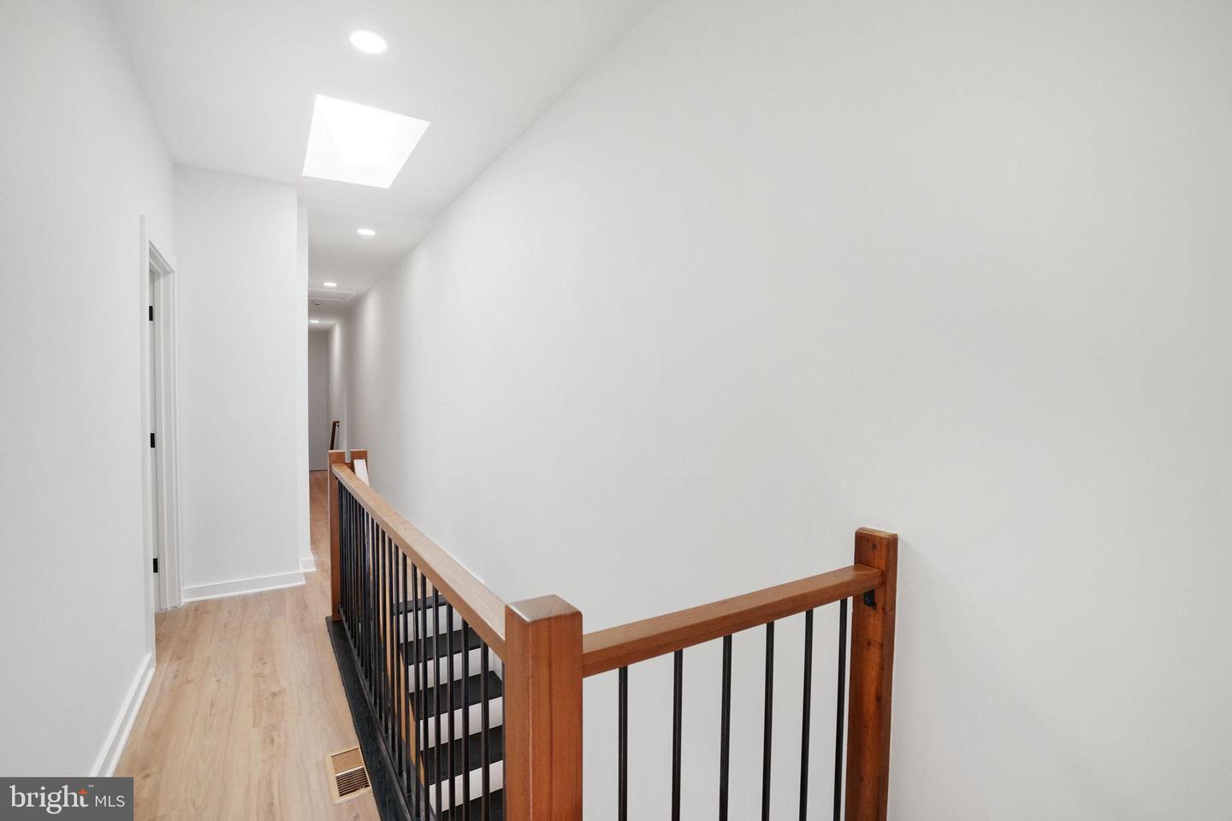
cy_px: 410
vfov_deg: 73.7
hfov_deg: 96.7
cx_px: 616
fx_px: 548
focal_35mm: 16
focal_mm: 16
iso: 1250
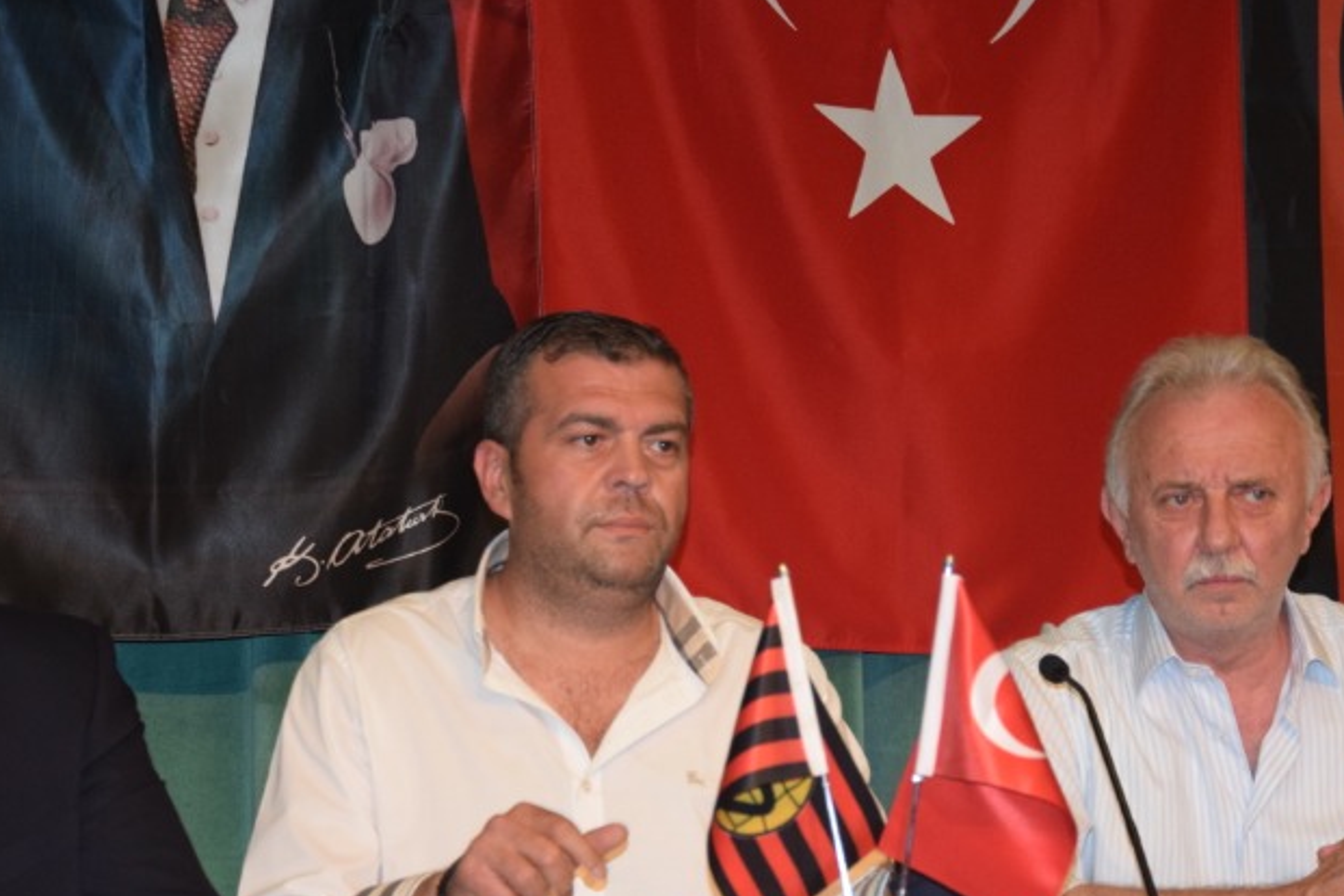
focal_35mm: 112
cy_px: 533
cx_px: 855
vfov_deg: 12.2
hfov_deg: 18.2
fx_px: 4181
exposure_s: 1/60
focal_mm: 58
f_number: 5
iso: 1800
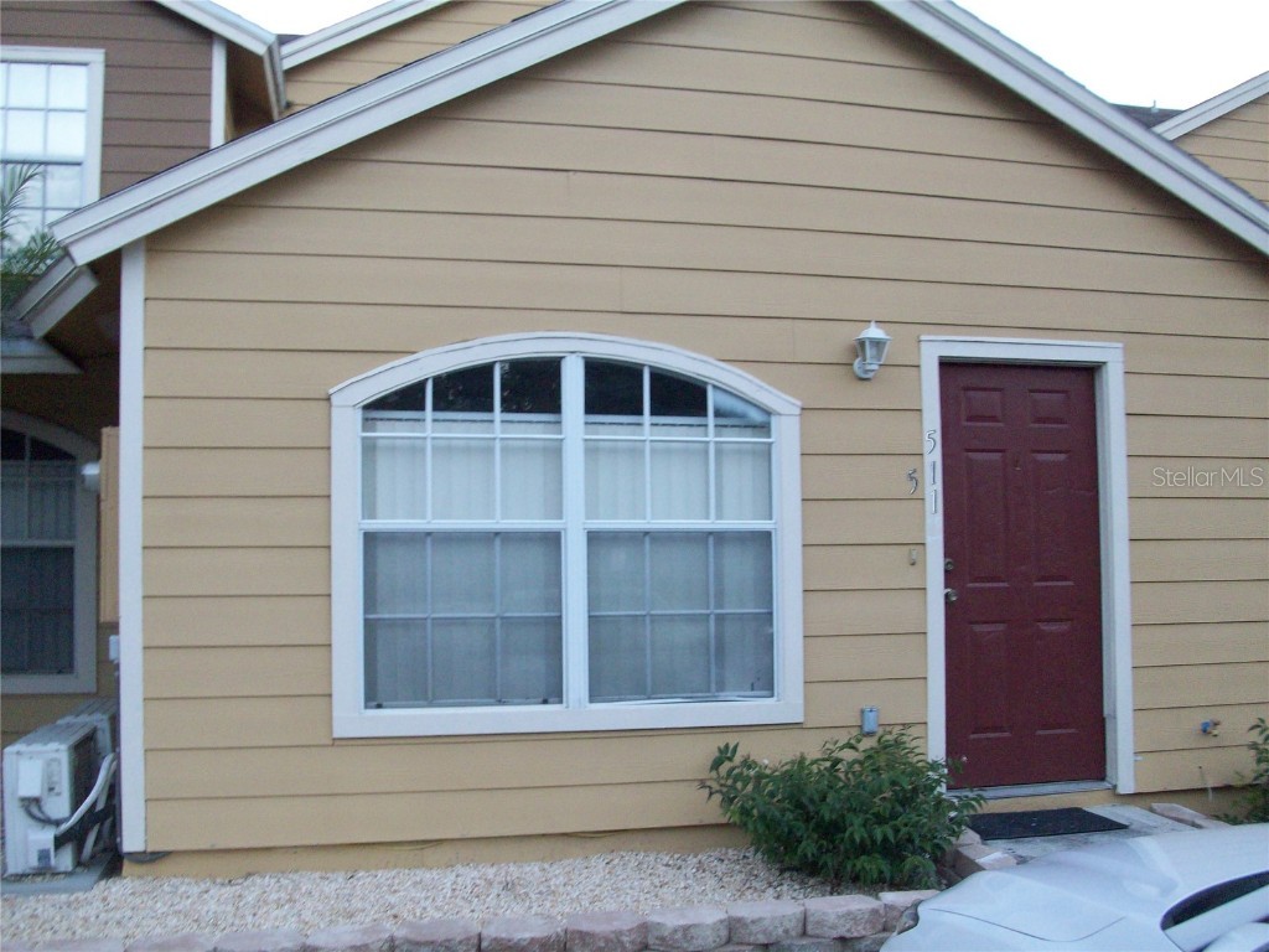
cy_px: 476
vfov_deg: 41.8
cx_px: 634
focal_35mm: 34
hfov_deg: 54.0
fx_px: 1246
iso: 160
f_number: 2.8
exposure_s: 1/60
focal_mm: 5.7
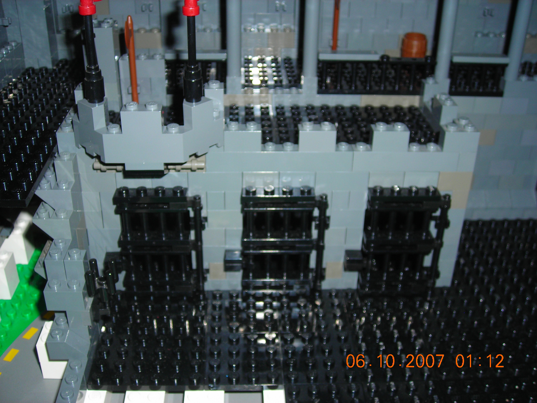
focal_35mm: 41
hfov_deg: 45.8
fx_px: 636
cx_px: 268
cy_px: 202
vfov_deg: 35.1
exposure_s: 1/60.1
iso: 50
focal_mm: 6.8
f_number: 6.6
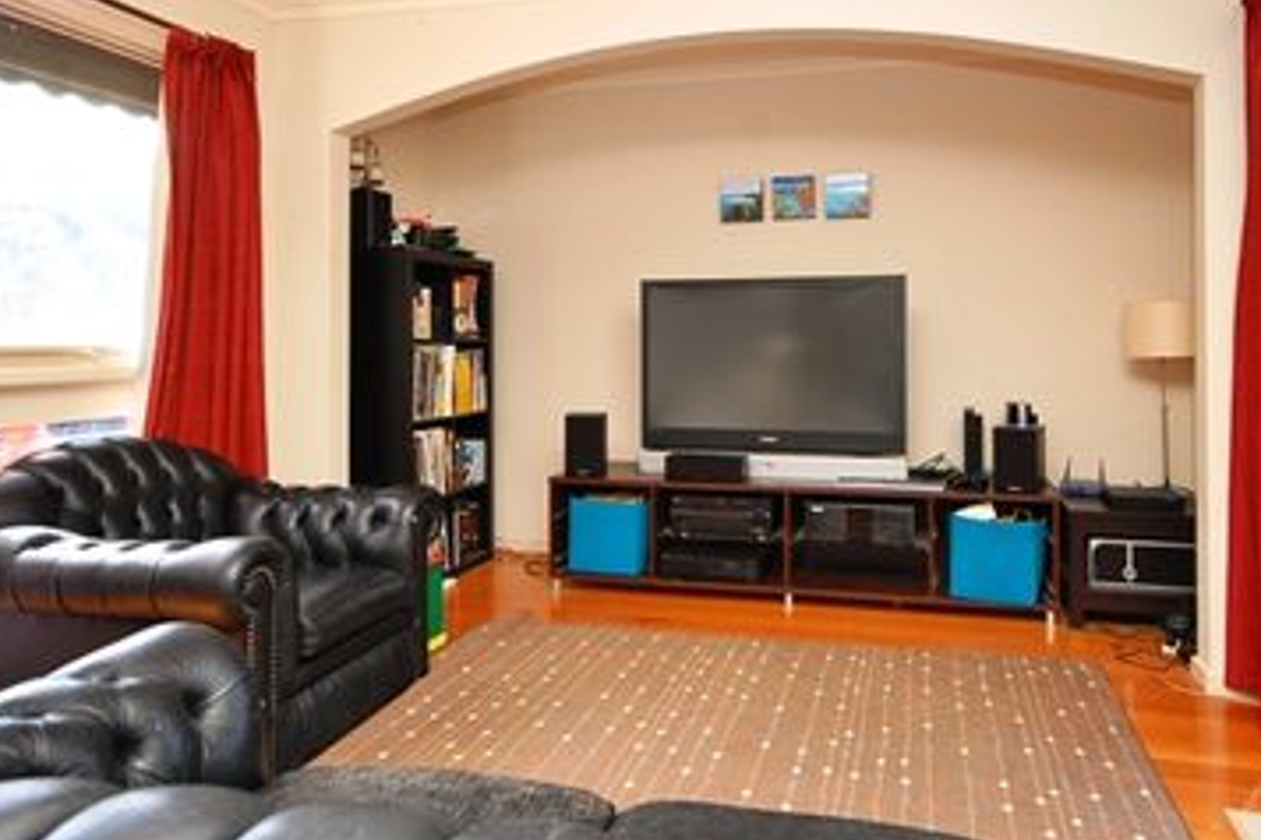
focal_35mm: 26
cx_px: 696
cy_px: 323
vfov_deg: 49.7
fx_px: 899
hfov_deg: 69.9
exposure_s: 1/60
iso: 800
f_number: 5.6
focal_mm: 13
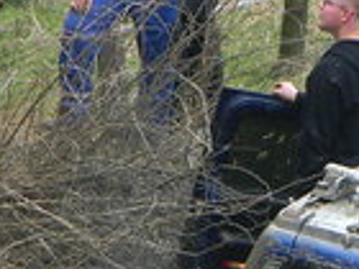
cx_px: 546
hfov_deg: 4.1
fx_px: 4988
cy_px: 297
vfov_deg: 3.1
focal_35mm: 481
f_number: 4.7
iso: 80
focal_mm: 19
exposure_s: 1/110
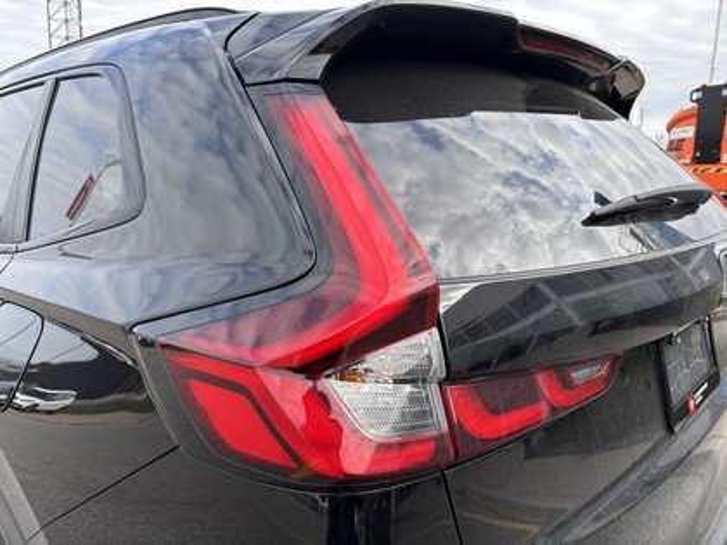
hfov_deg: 67.3
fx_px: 546
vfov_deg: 53.1
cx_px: 364
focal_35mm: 26
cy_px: 272
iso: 50
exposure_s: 1/769
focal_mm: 5.96
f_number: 1.6
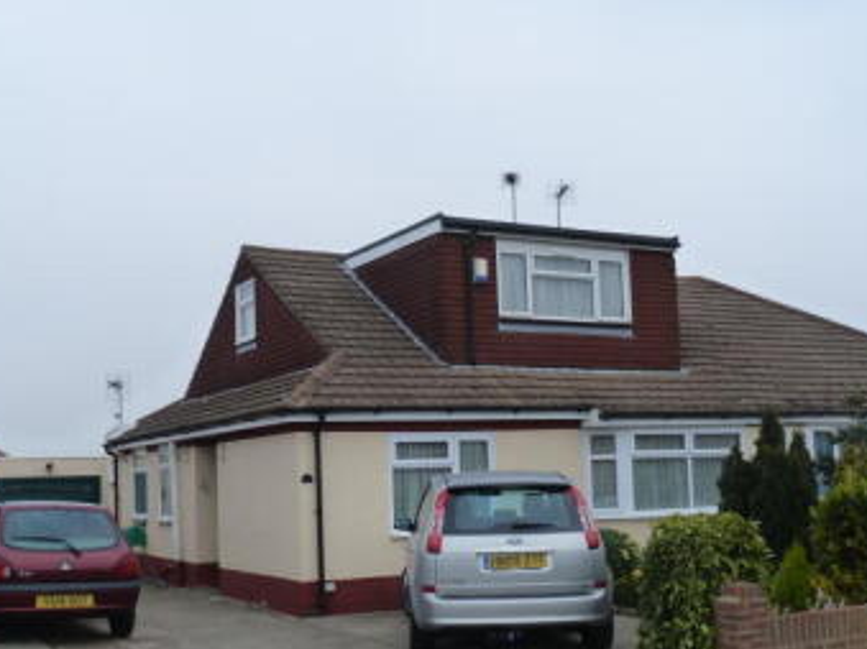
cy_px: 410
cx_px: 423
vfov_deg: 33.4
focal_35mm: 43
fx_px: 1077
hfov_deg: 43.9
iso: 125
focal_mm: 4.5
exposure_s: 1/250
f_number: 5.6
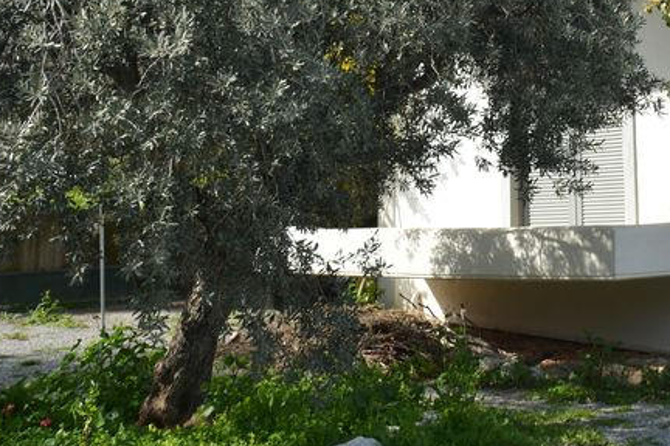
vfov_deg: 20.1
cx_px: 647
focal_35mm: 64
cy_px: -62
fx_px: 1191
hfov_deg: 29.6
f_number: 8
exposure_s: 1/250
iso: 125
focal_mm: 18
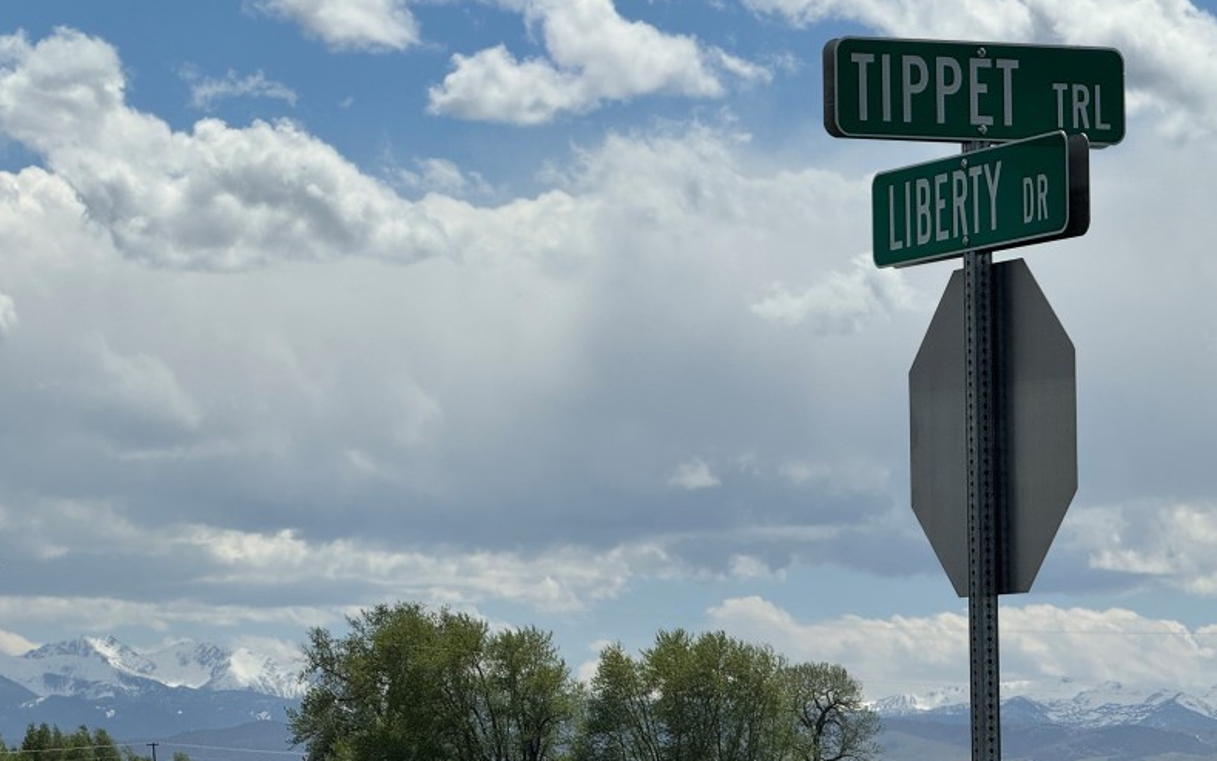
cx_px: 565
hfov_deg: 12.7
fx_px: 5472
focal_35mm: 165
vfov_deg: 7.9
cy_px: 462
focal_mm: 15.66
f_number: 2.8
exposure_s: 1/4975
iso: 50
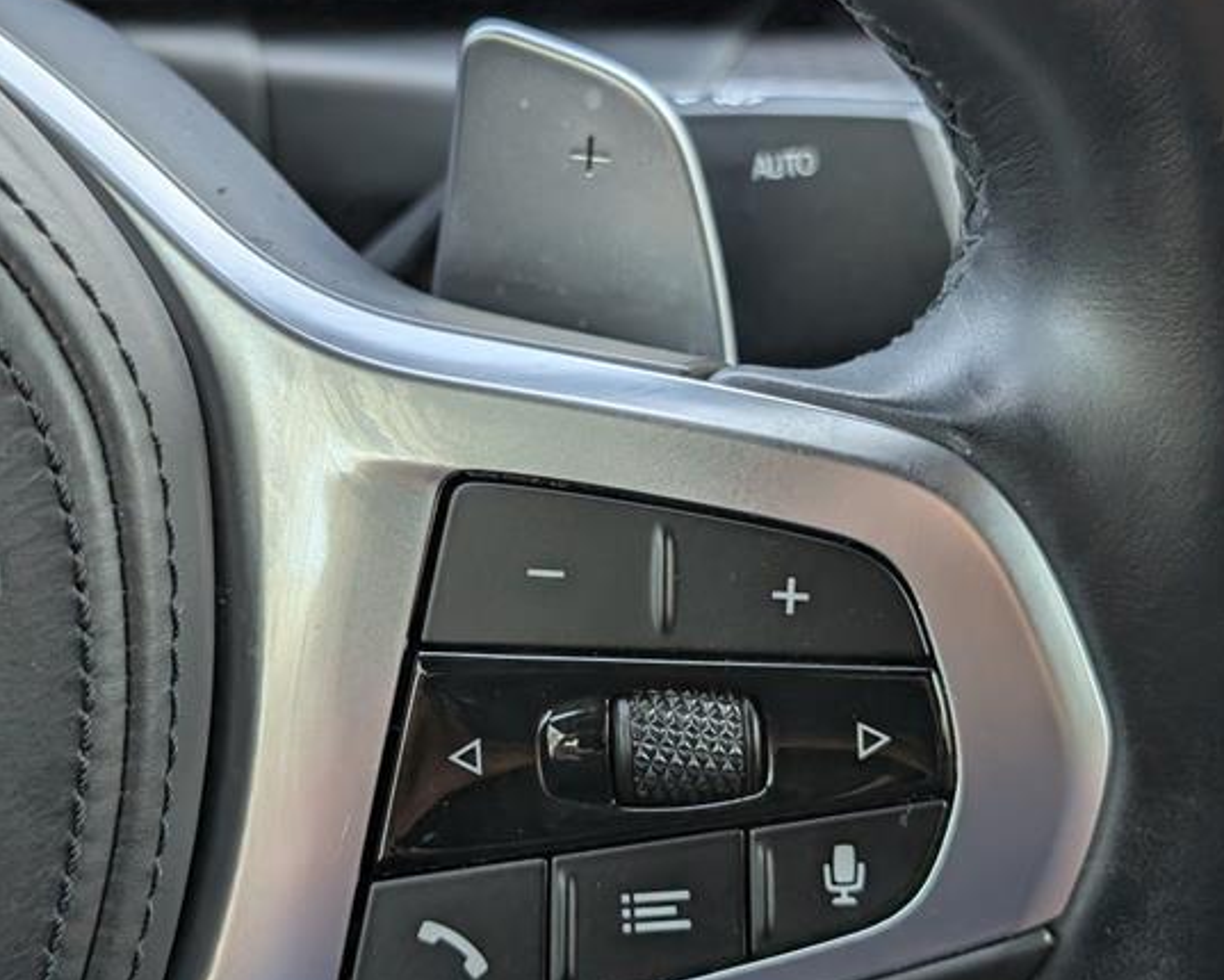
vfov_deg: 26.7
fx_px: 2066
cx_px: 542
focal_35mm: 57
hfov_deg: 33.0
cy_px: 481
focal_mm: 6.9
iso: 157
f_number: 1.68
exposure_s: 1/588
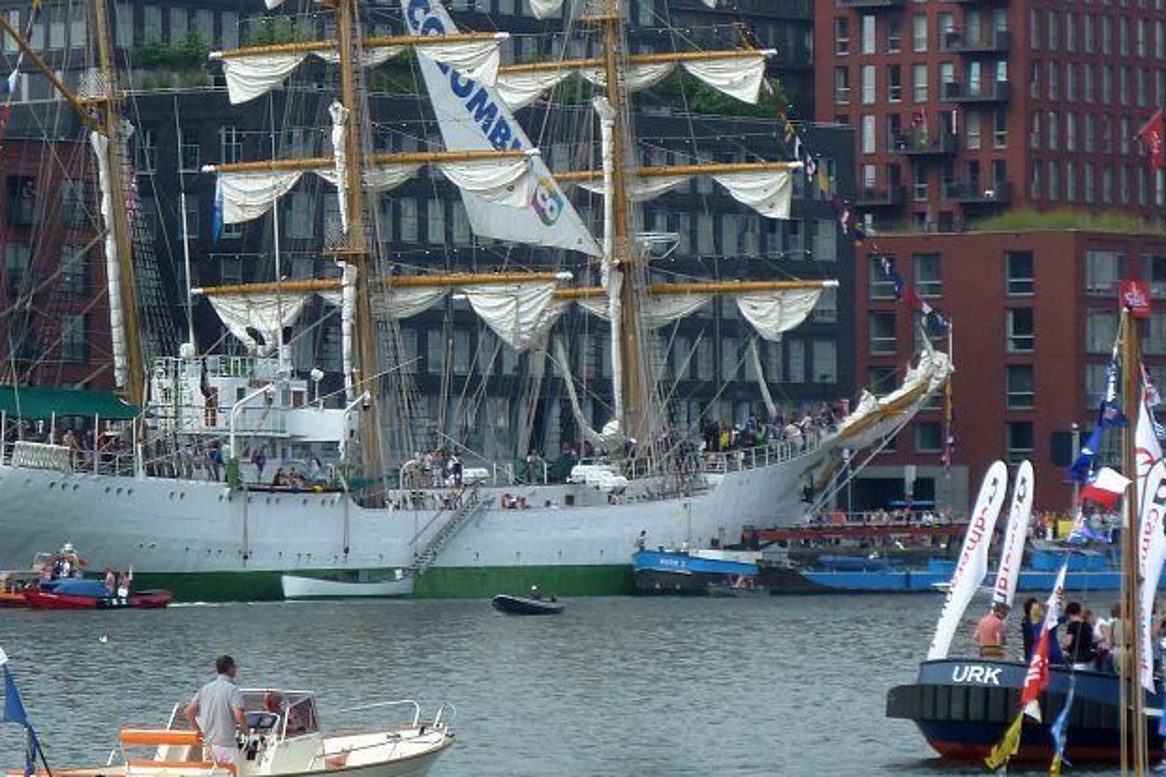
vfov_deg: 5.8
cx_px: 351
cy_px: 310
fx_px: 7611
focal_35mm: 235
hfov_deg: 8.8
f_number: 4.5
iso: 80
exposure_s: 1/320
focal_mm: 22.5
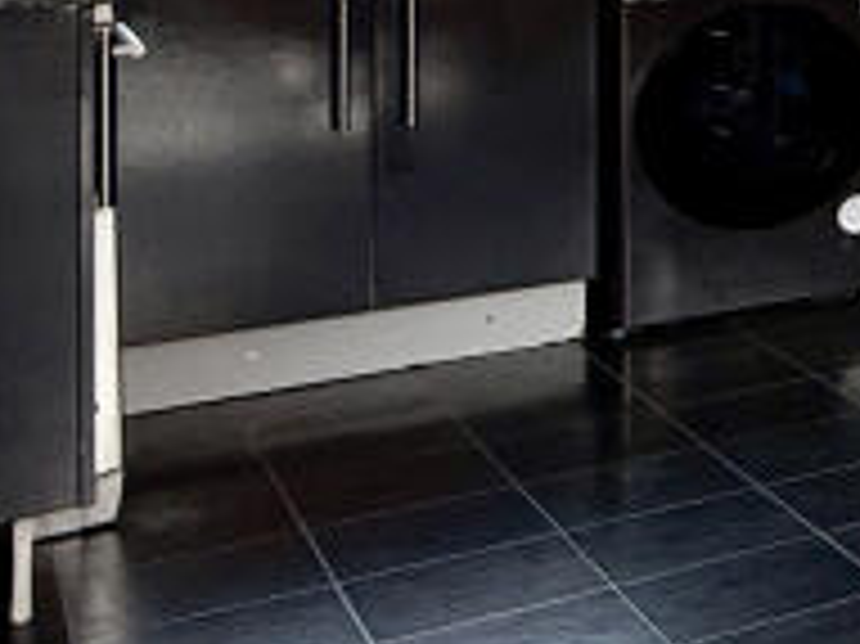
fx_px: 1862
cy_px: -158
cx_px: 1711
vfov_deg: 18.4
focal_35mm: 75
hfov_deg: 18.0
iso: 80
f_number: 2.2
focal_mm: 2.22
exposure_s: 1/99
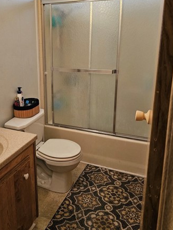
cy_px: 98
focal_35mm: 34
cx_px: 55
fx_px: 226
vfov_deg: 53.7
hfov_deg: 41.2
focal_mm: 6.3
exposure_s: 1/60
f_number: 1.7
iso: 640
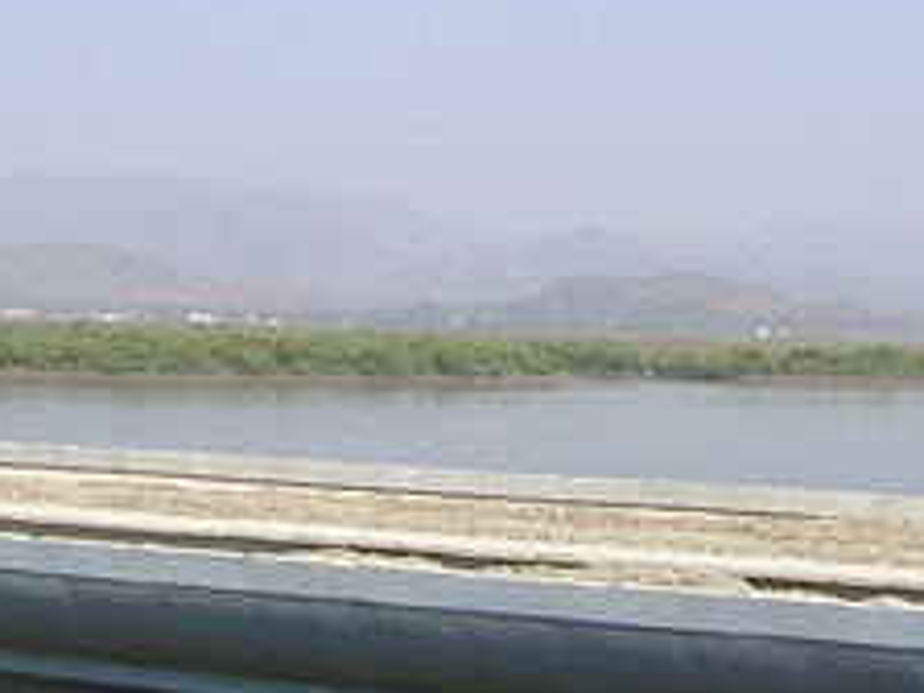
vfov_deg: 14.8
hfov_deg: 19.6
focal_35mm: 100
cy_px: 441
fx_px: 2669
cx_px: 573
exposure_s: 1/332
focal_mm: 5.4
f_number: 4.8
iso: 50
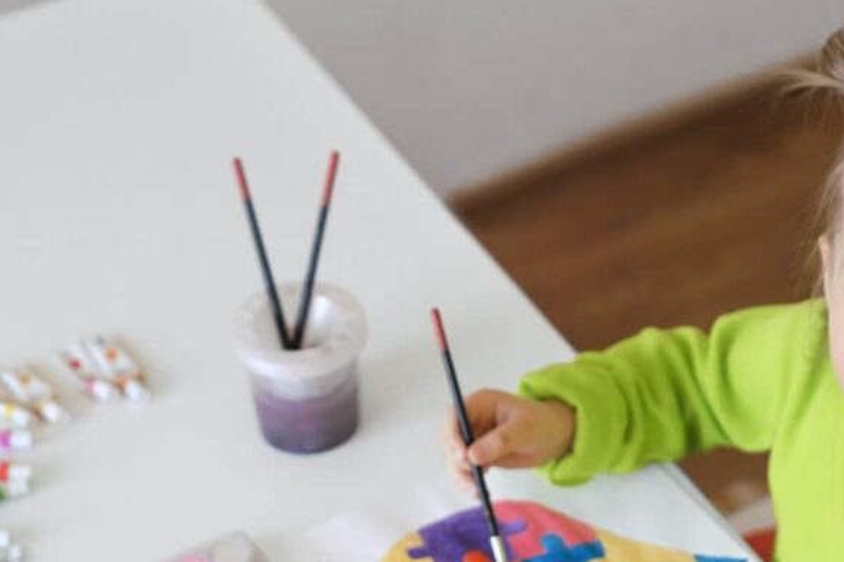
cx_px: 514
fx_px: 2226
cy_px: 404
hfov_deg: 21.4
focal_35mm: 95
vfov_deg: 14.3
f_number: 2
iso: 320
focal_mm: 35
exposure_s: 1/250
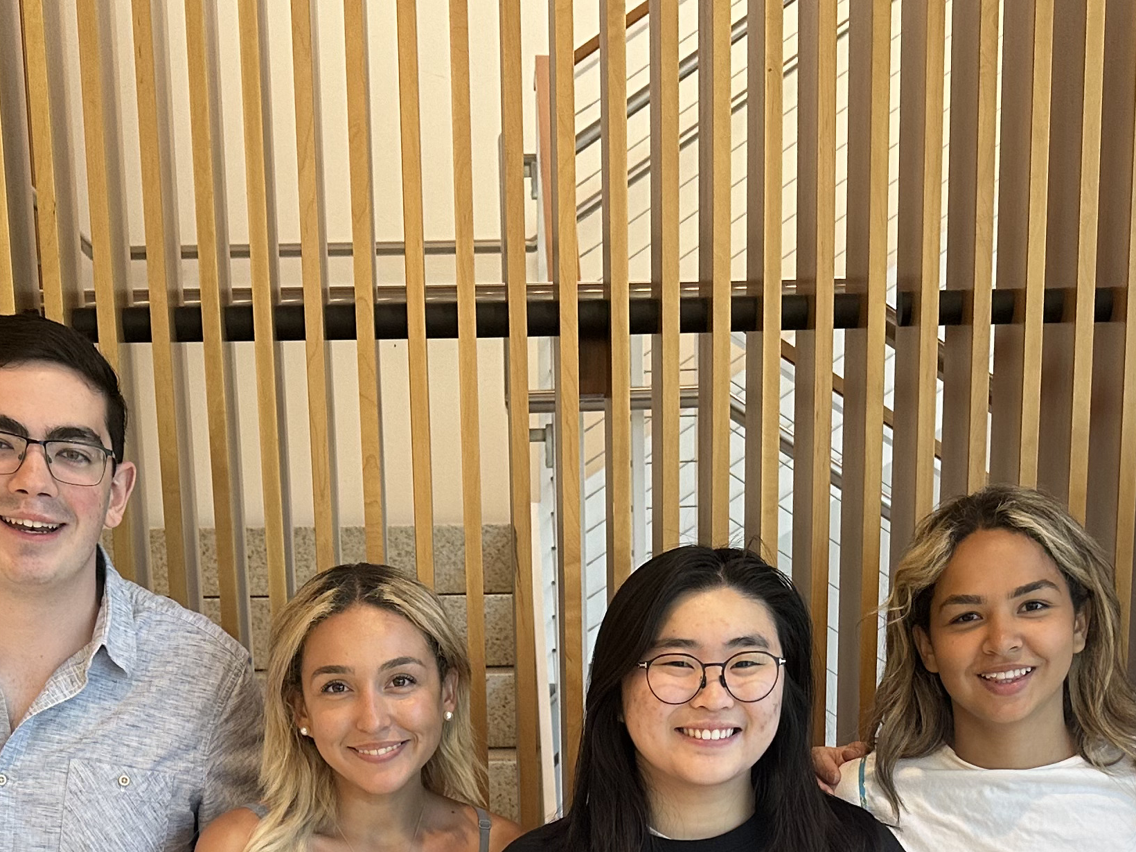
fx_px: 1936
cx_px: 522
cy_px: 996
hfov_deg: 32.7
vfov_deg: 23.0
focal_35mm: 59
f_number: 1.78
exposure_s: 1/120
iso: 160
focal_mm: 6.86
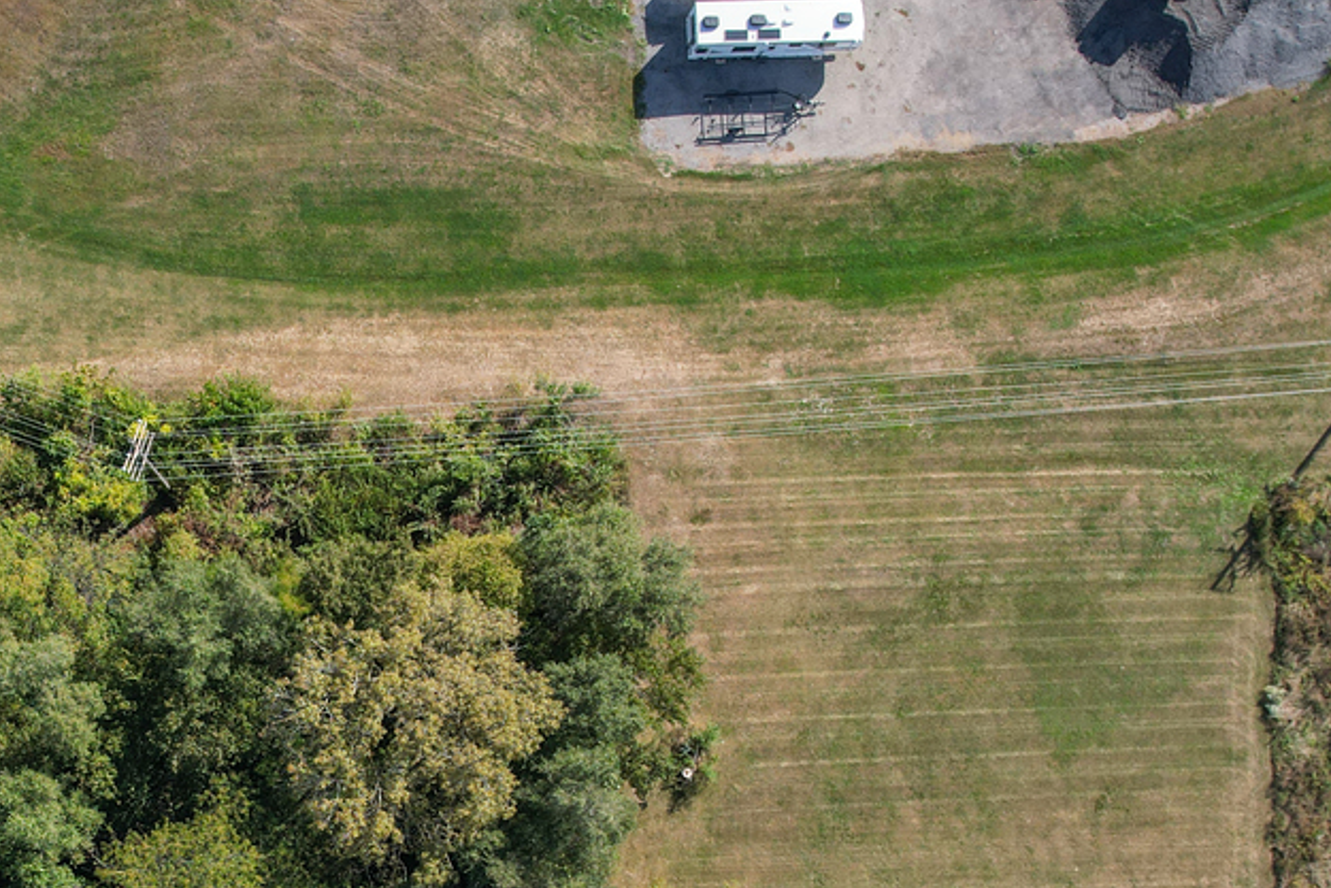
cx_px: 211
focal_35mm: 57
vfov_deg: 23.3
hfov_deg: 33.7
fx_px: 2108
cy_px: 754
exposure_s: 1/1250
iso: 110
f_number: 2.8
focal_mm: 8.38
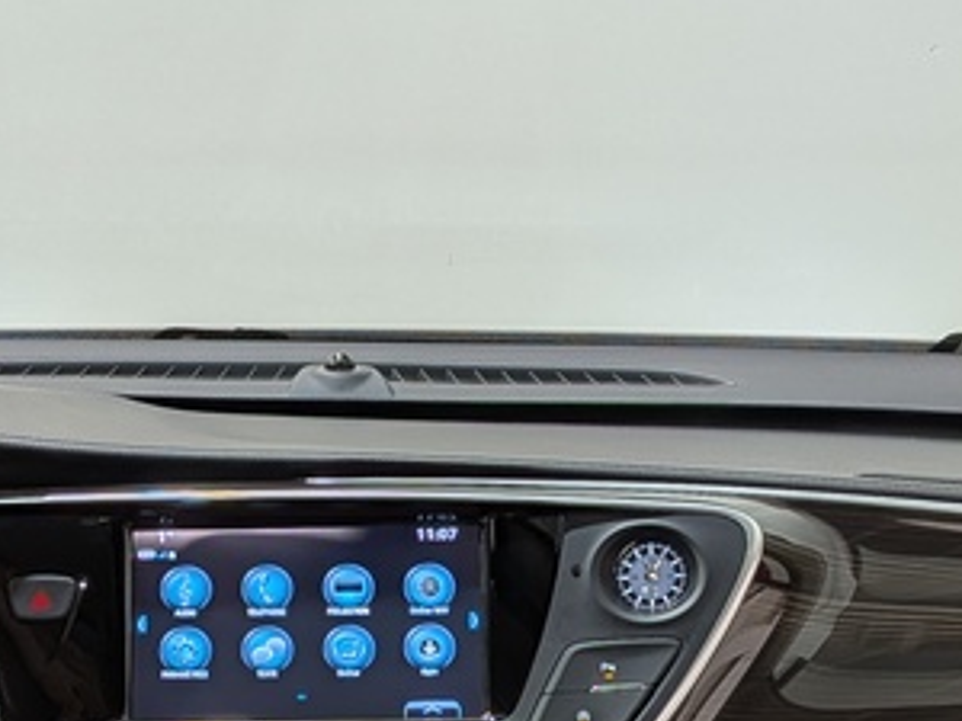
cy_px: 836
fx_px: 2279
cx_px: 420
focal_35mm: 82
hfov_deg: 23.8
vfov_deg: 17.3
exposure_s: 1/116
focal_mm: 4.53
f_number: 1.7
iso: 27
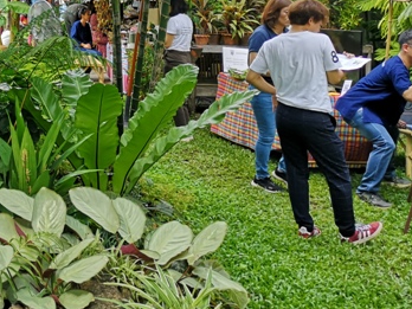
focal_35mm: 62
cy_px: -30
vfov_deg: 22.4
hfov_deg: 29.2
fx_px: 738
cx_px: 0
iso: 50
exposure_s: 1/239
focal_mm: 3.95
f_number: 1.8
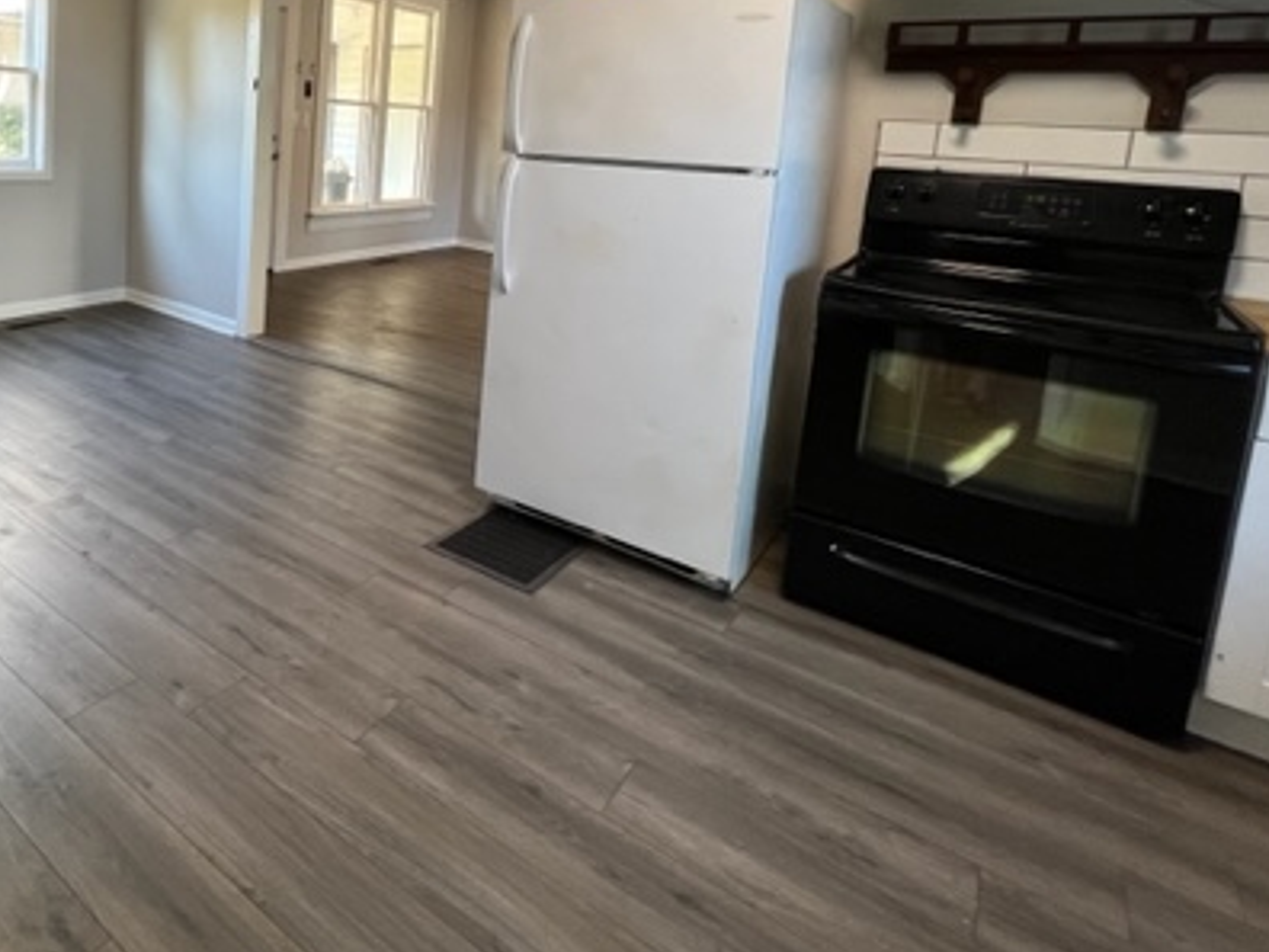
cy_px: 221
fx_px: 770
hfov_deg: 72.4
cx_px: 288
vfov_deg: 59.5
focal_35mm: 21
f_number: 1.8
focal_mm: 1.57
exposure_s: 1/120
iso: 200
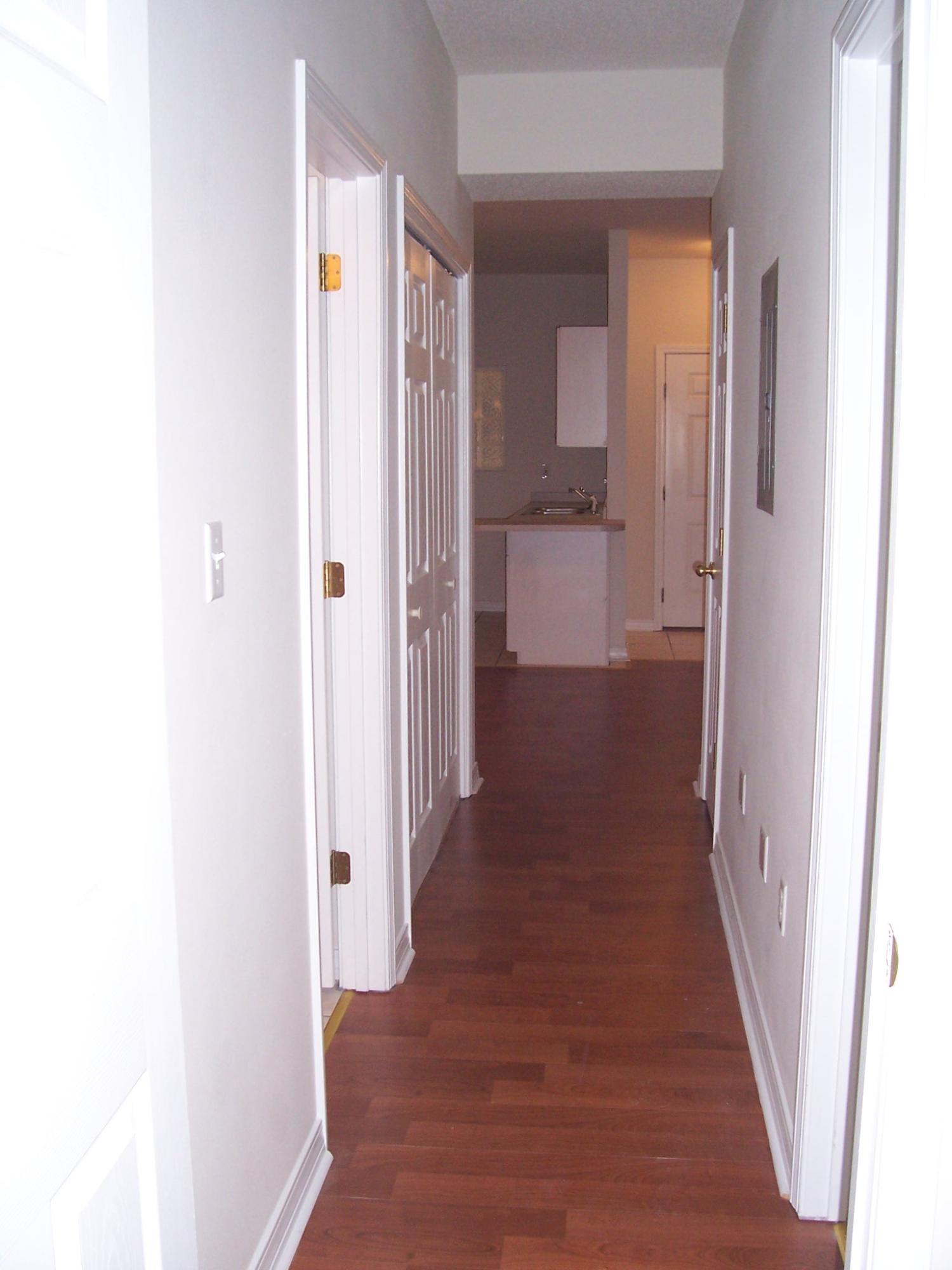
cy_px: 635
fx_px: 1247
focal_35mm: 34
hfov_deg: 41.8
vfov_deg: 54.0
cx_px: 476
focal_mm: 5.6
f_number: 2.7
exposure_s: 1/60
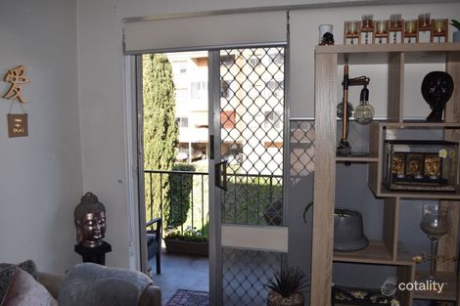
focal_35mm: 27
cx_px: 230
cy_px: 153
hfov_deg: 67.4
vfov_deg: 47.9
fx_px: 345
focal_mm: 18
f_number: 5
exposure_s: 1/200
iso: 200
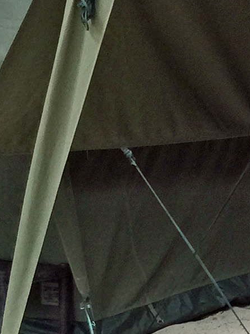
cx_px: 626
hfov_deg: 8.4
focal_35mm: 160
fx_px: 1541
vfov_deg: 12.3
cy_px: 244
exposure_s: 1/15
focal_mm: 4.15
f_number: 2.2
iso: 32
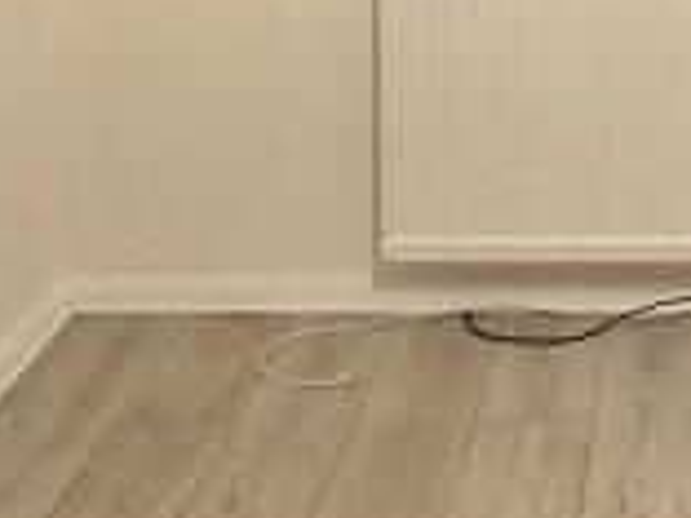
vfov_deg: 13.3
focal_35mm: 105
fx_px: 2096
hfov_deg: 18.0
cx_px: 762
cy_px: -266
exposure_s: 1/50
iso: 200
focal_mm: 1.64
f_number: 2.2
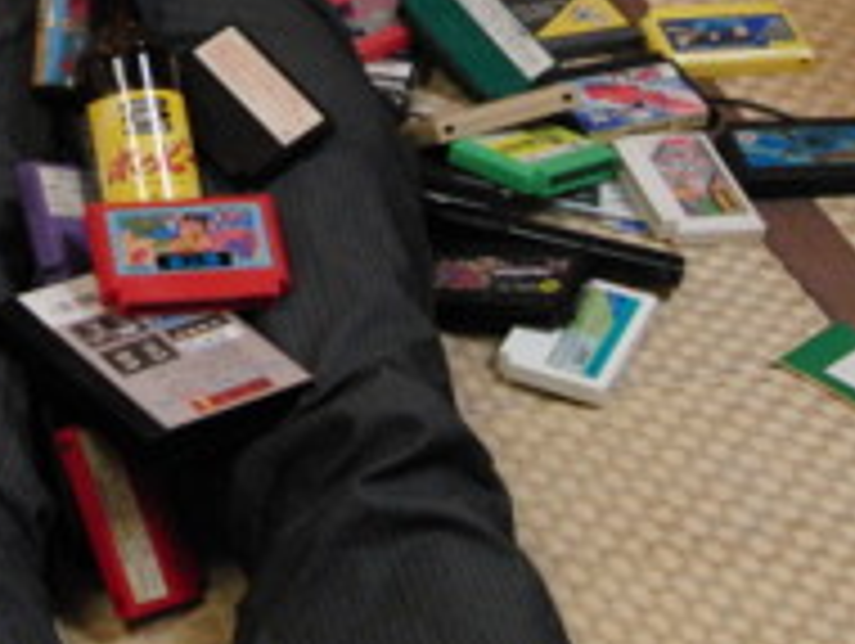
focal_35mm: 166
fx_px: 4105
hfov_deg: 11.7
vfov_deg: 8.9
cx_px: -68
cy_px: -113
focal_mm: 14.1
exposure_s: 1/25
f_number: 2.9
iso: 400
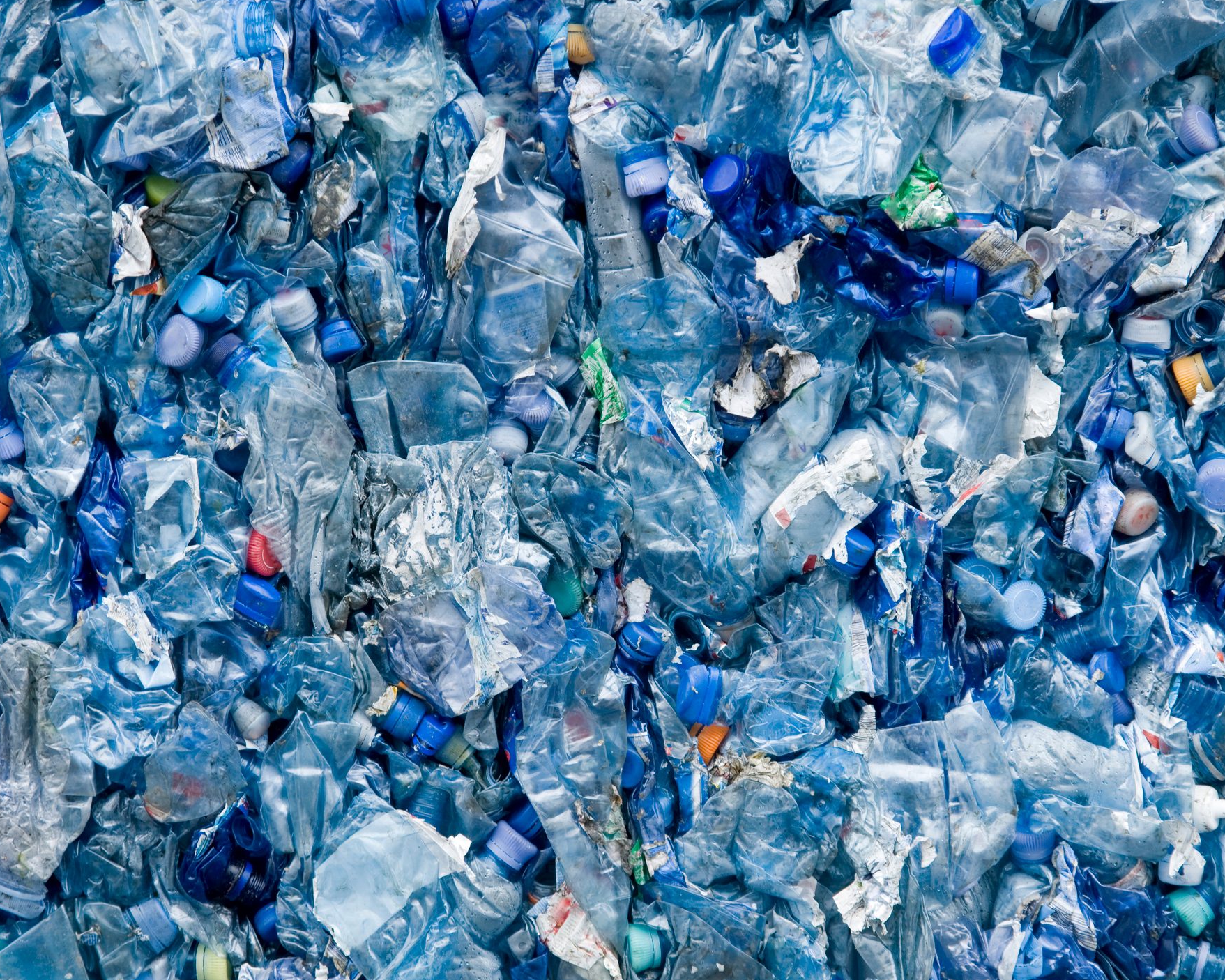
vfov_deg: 13.0
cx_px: 647
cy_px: 490
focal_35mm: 119
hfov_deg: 16.2
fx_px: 4315
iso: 200
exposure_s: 1/25
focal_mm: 70
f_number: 5
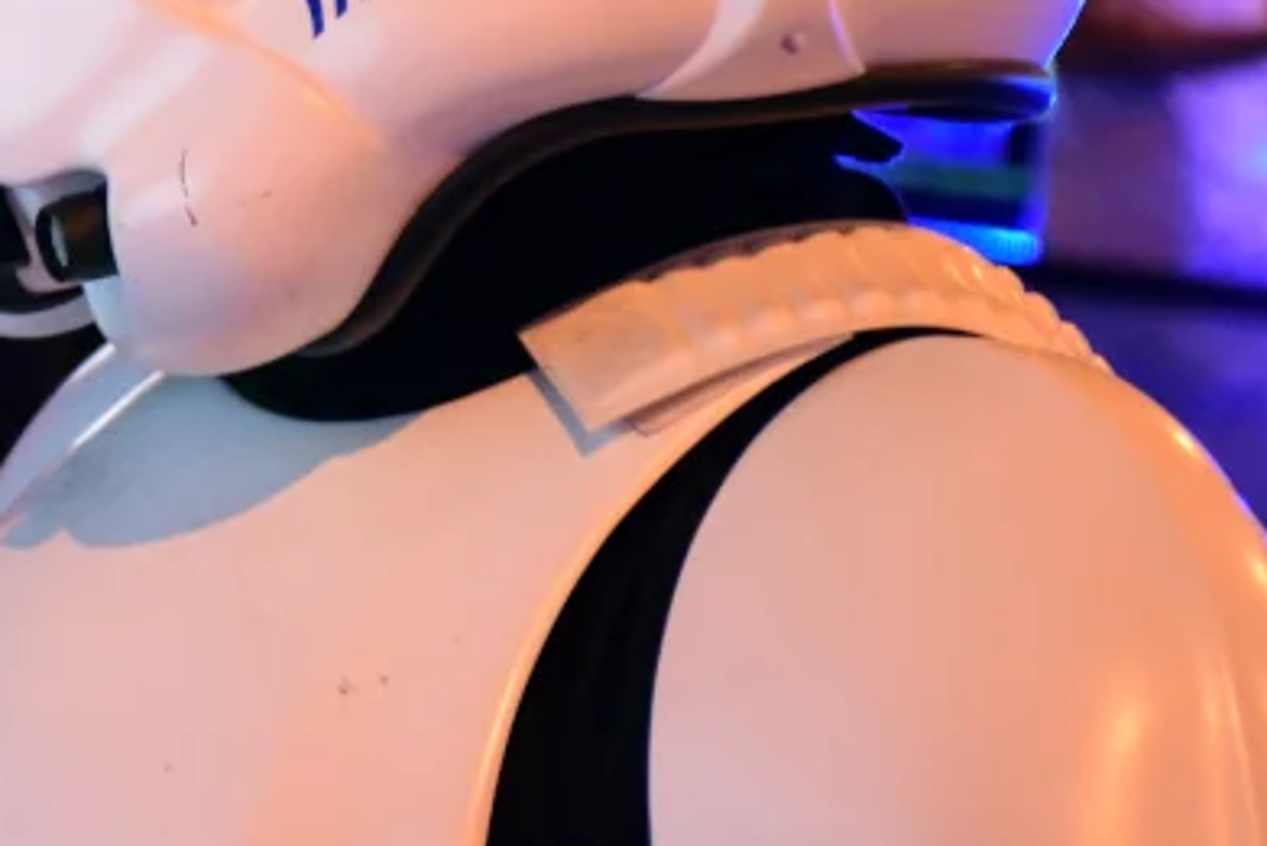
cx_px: -233
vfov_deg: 6.2
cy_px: -45
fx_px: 7780
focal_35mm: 221
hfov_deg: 9.2
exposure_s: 1/60
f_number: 5
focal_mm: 60
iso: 5600
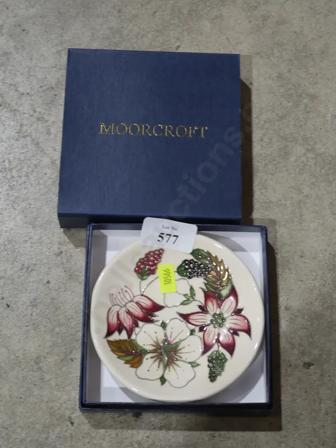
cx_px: 168
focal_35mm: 62
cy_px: 224
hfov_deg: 23.7
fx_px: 802
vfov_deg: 31.2
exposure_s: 1/80
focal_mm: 31
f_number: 6.3
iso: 640
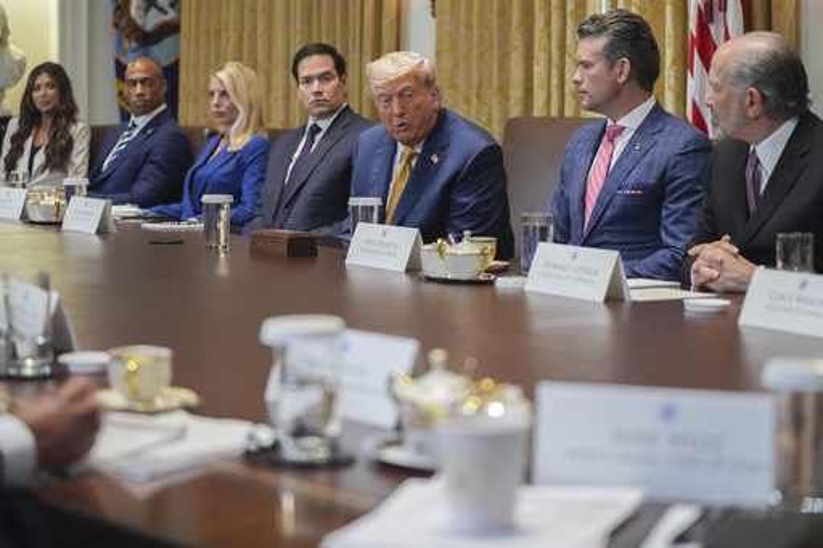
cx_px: 412
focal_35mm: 70
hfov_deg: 28.9
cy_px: 274
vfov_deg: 19.4
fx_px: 1600
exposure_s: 1/400
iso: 4000
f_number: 2.8
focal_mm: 70
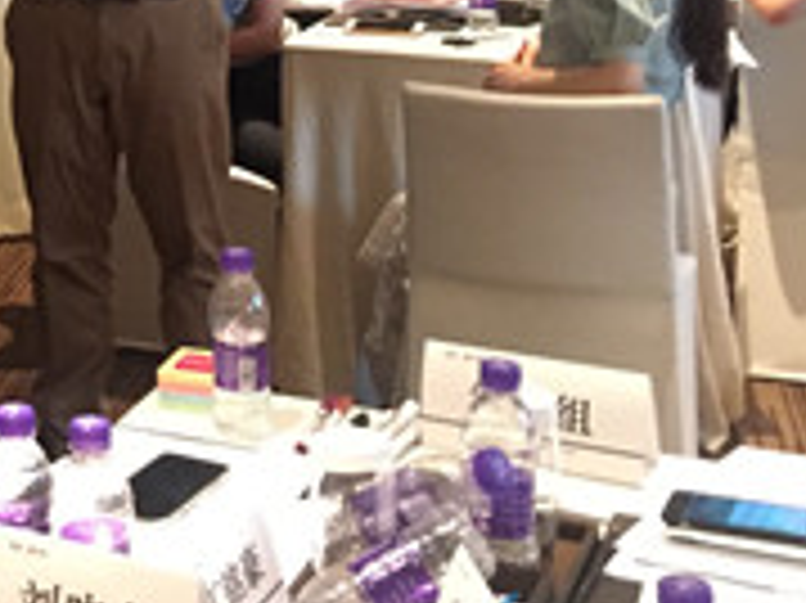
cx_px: -122
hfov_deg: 22.5
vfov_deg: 17.2
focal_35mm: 81
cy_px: -155
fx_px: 1885
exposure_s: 1/17
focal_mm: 4.15
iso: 320
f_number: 2.2
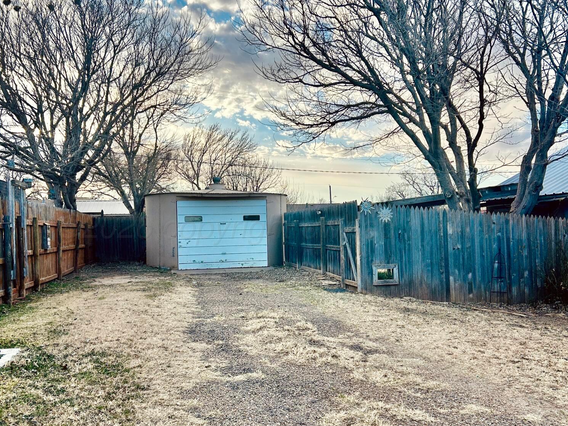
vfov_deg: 40.7
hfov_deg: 52.6
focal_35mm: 35
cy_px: 229
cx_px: 286
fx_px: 574
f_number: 1.5
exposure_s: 1/2404
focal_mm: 5.7
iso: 50
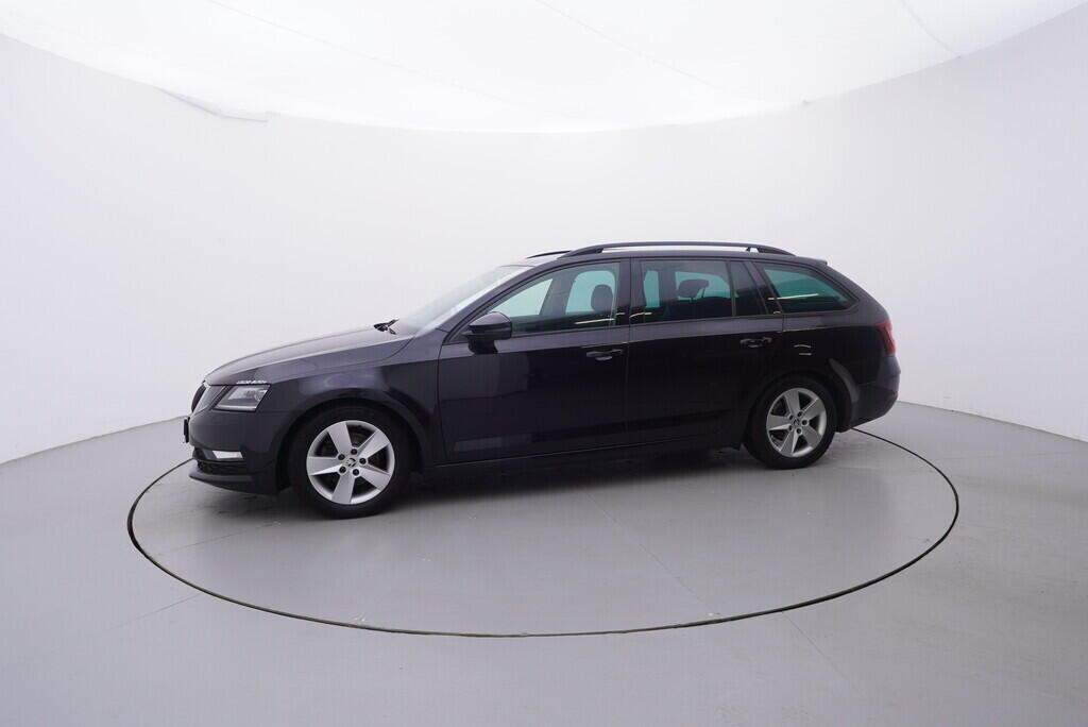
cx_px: 544
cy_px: 364
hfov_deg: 77.3
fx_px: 680
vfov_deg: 56.2
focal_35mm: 22
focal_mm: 15
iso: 200
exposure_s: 1/80
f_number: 5
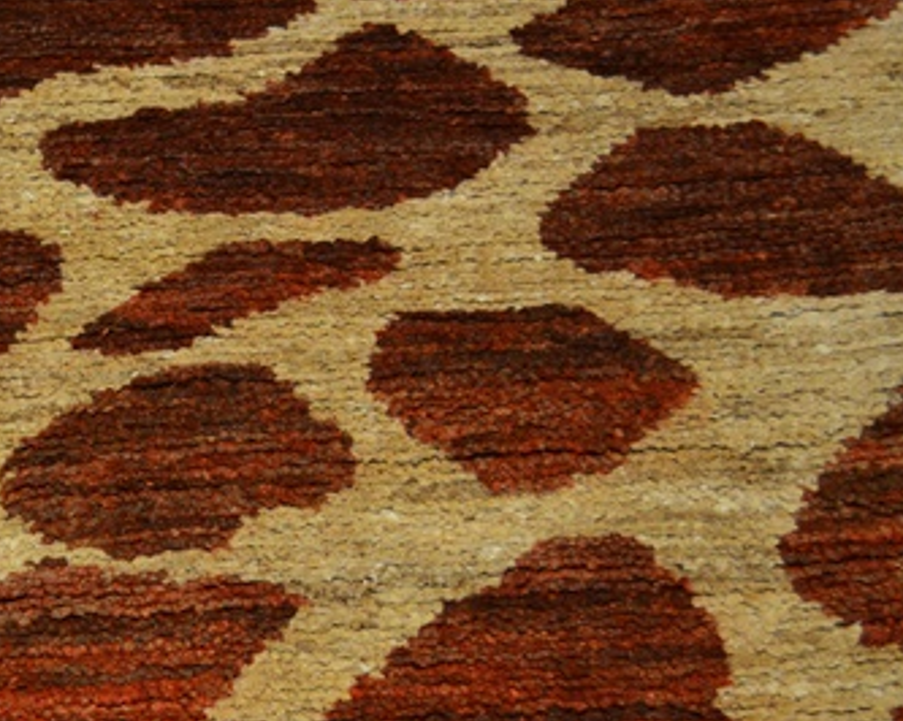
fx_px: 2644
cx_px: -277
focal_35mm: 99
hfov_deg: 18.1
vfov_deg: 15.2
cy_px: 756
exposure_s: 1/60
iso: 800
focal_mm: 26
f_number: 4.2
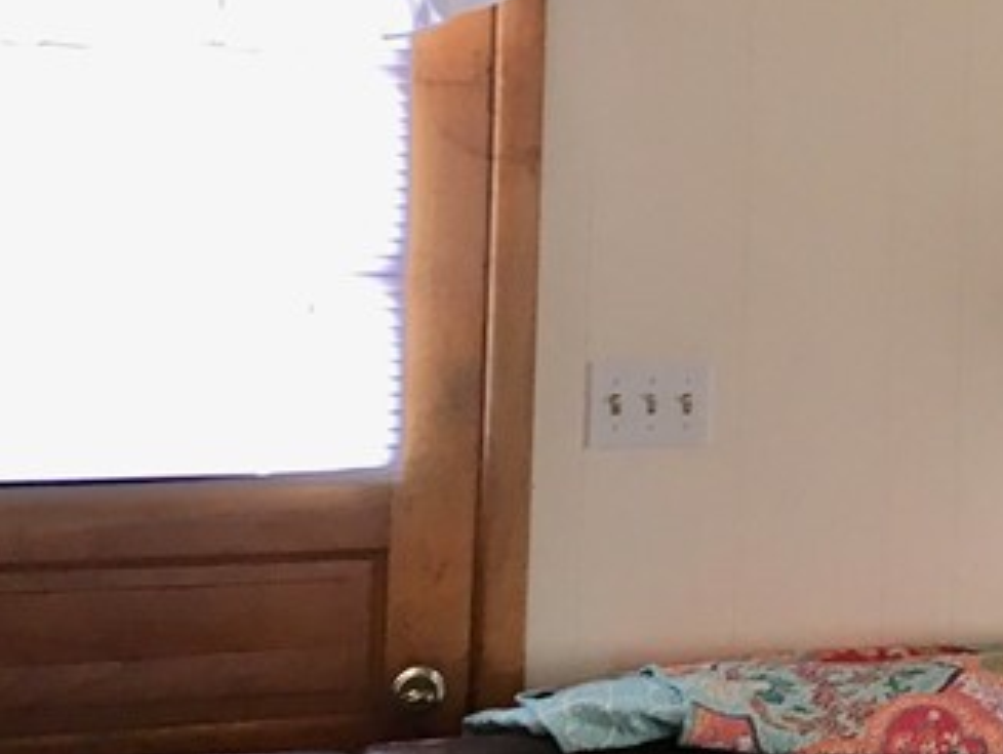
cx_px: 1372
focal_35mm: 91
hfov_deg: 19.5
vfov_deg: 16.2
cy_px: 194
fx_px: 2639
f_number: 2.2
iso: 50
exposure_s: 1/30
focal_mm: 4.15
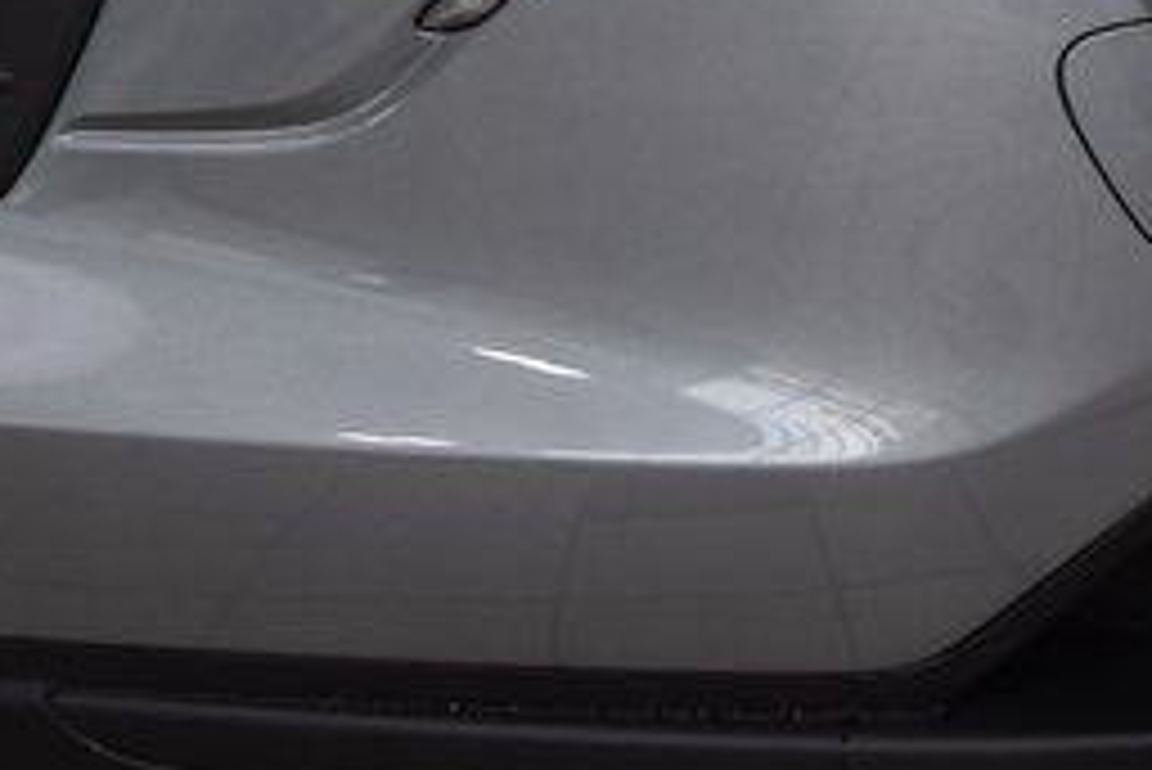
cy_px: -399
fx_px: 7300
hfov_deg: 8.8
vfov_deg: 6.0
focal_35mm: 228
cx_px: 1850
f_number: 7.1
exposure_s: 1/25
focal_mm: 38
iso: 400
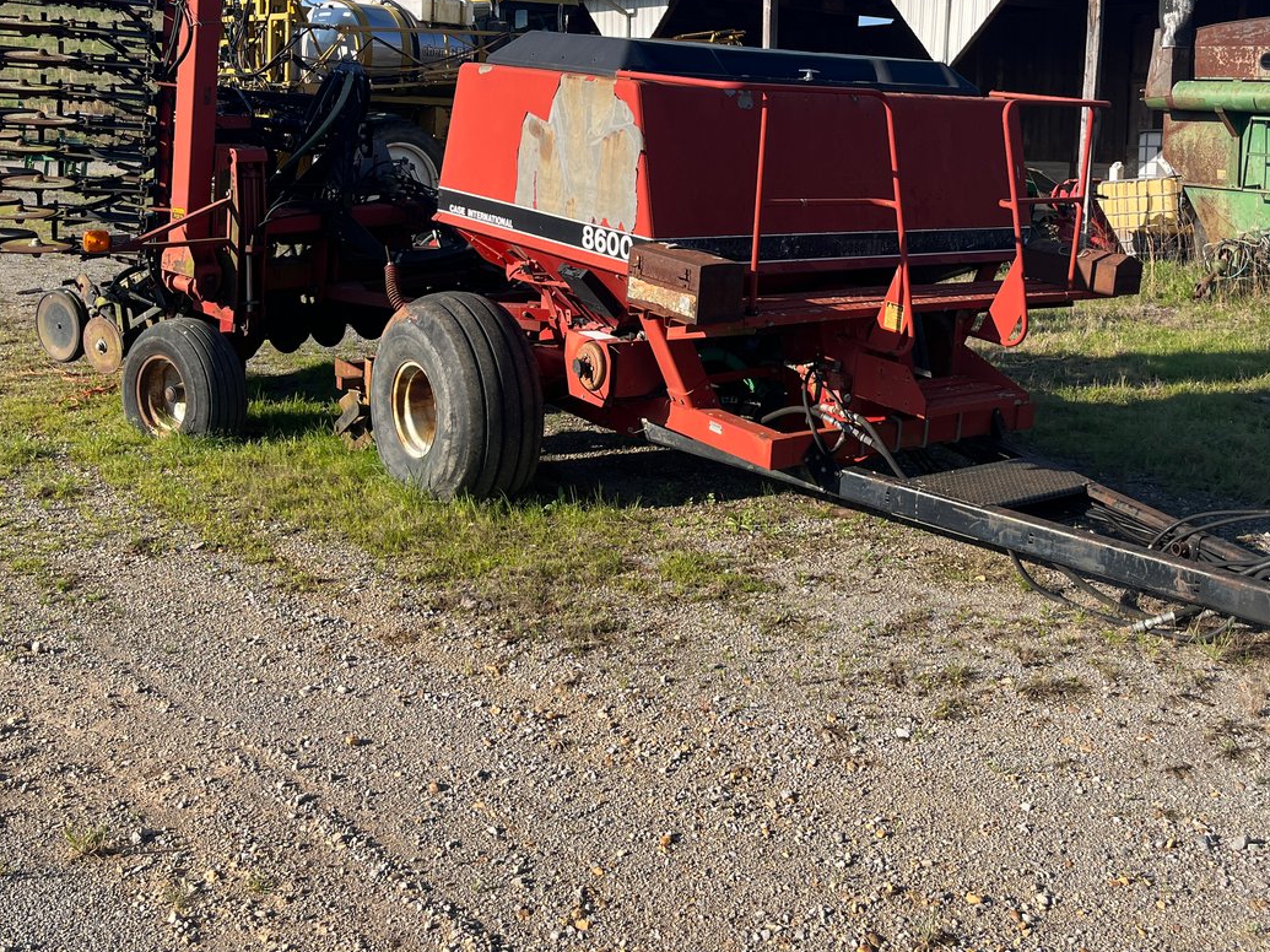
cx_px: 682
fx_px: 1394
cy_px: 286
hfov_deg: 48.9
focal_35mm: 38
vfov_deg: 37.1
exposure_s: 1/1923
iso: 50
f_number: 1.6
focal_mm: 5.1
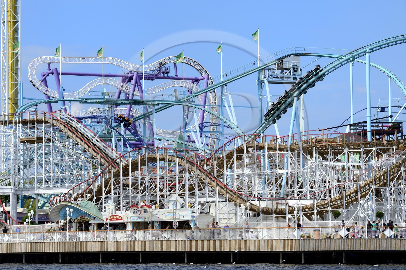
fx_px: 1352
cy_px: 135
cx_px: 203
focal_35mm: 120
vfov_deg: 11.4
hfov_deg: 17.1
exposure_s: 1/800
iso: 200
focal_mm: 120
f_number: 10
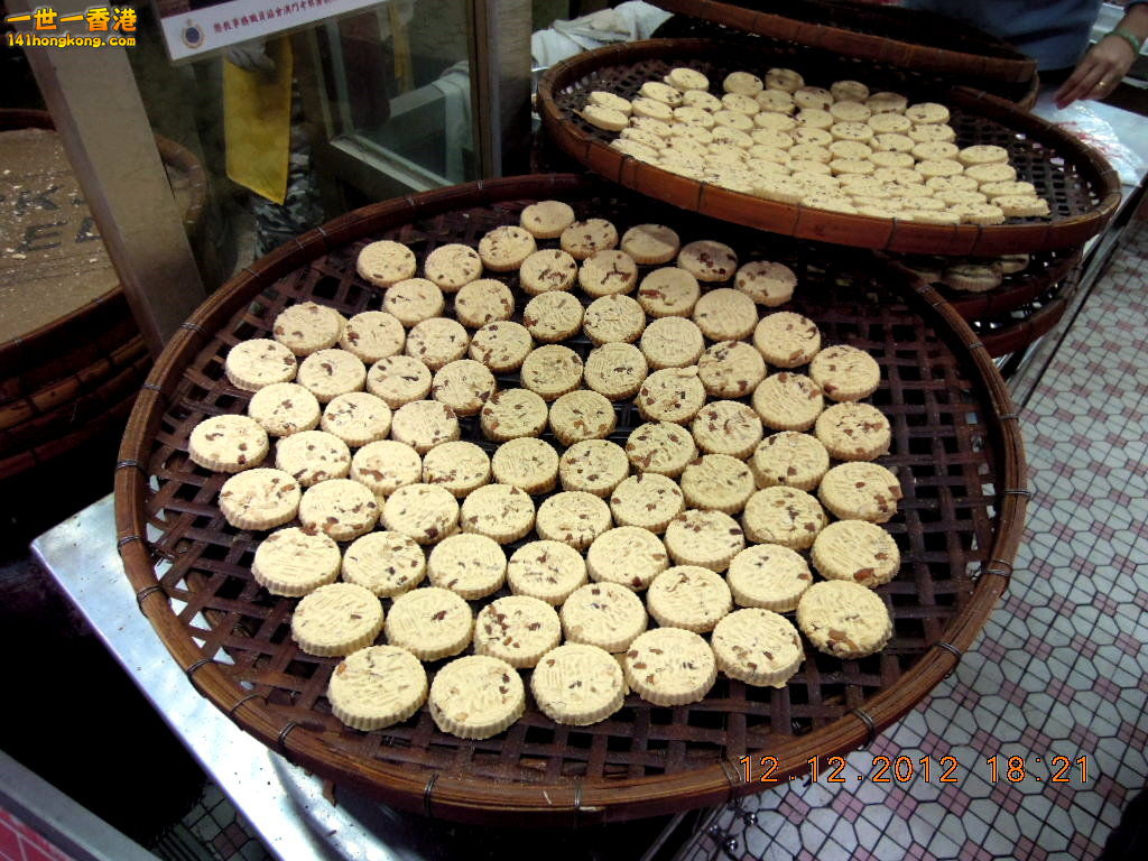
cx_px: 574
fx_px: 796
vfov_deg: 56.8
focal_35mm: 24
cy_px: 430
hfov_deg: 71.6
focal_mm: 4.3
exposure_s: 1/30
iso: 360
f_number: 2.8
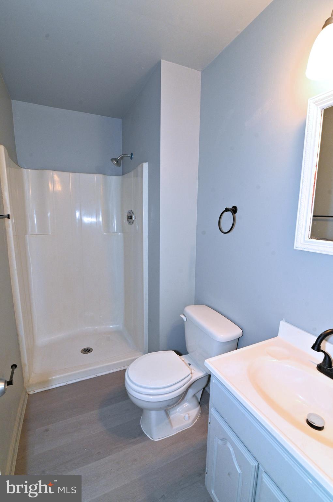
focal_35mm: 16
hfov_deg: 73.6
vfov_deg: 96.8
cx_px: 166
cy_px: 251
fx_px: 222
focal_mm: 16
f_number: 9
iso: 2000
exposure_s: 1/80
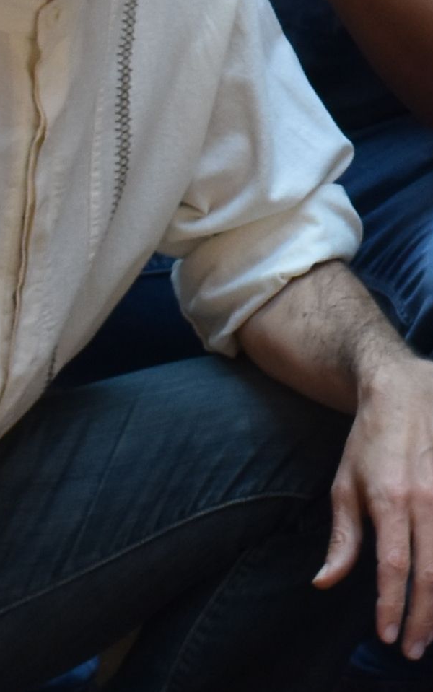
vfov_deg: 6.8
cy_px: -212
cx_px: 1084
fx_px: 5773
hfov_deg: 4.2
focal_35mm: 306
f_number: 7.1
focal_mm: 32
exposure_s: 1/200
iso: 400
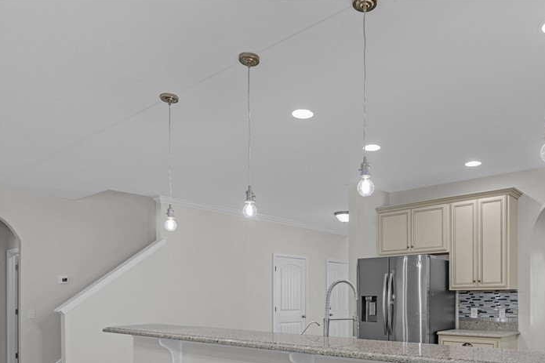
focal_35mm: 26
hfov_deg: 68.7
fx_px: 390
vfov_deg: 47.7
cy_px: 280
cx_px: 343
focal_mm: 11
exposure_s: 1/8
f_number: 7.1
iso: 250
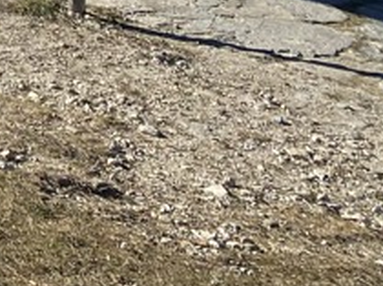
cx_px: -465
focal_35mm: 127
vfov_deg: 10.5
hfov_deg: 12.8
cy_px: -335
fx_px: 1404
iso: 32
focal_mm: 4.25
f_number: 1.8
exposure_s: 1/2890
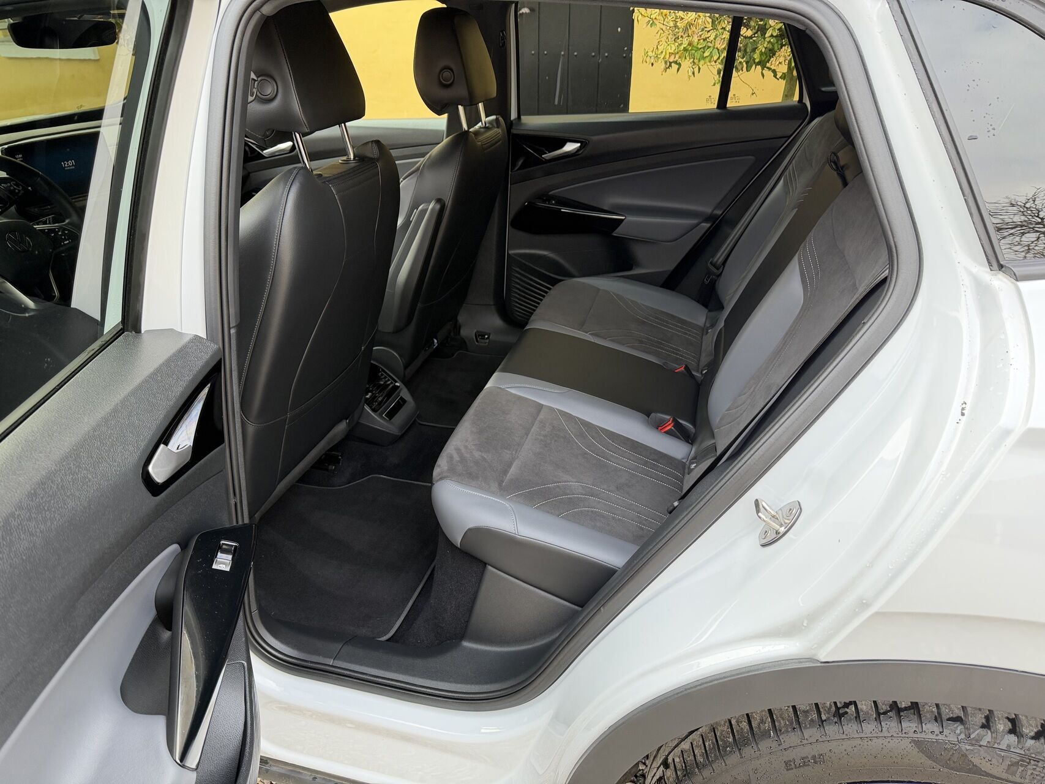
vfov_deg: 56.8
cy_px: 392
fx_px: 724
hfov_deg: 71.6
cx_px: 522
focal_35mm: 24
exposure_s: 1/205
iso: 125
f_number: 1.78
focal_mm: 6.76
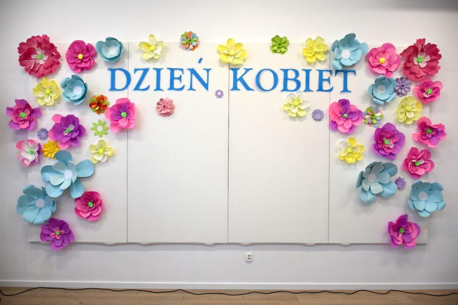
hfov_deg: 67.4
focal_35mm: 27
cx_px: 229
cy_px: 152
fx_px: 343
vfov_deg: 47.9
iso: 450
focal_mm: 18
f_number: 3.5
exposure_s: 1/125
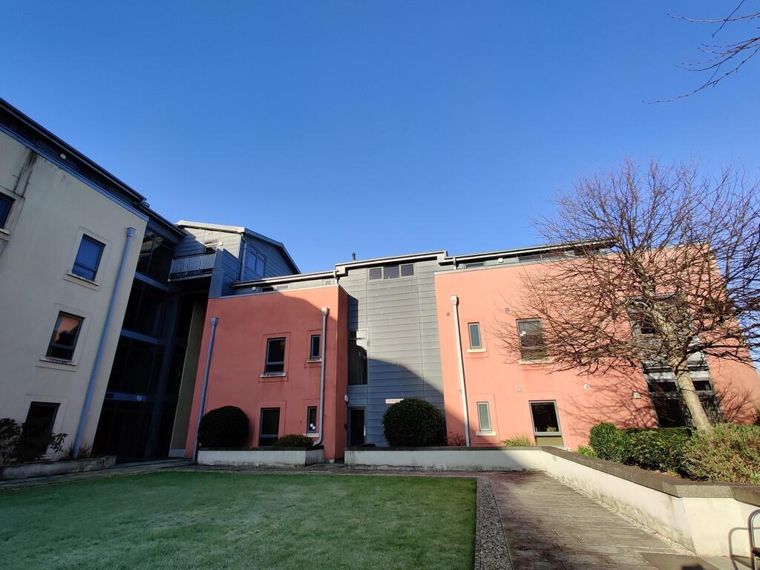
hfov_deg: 106.2
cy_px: 285
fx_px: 285
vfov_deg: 89.9
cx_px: 380
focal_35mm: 13
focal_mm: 2.25
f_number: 2.2
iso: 100
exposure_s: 1/694
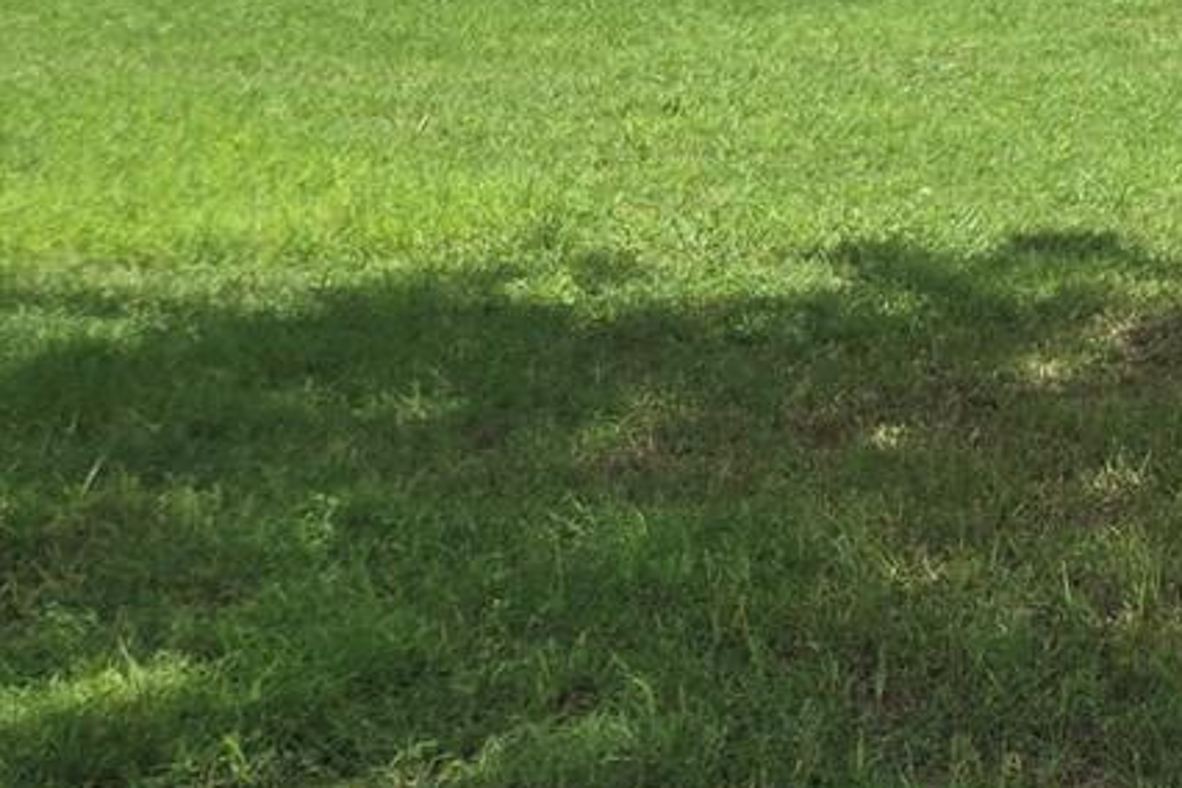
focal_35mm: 115
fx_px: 3776
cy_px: -683
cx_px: 2037
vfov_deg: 11.0
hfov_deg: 15.6
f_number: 1.8
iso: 25
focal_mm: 5.4
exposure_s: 1/1525
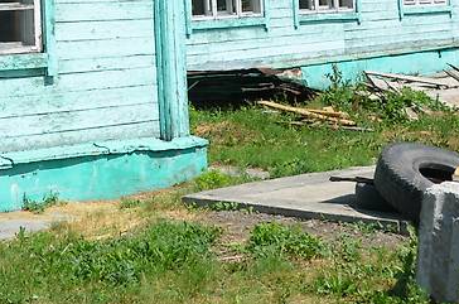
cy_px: -175
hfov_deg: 21.5
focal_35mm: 89
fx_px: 1132
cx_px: -72
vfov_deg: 14.1
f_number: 8
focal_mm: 18
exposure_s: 1/250
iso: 100
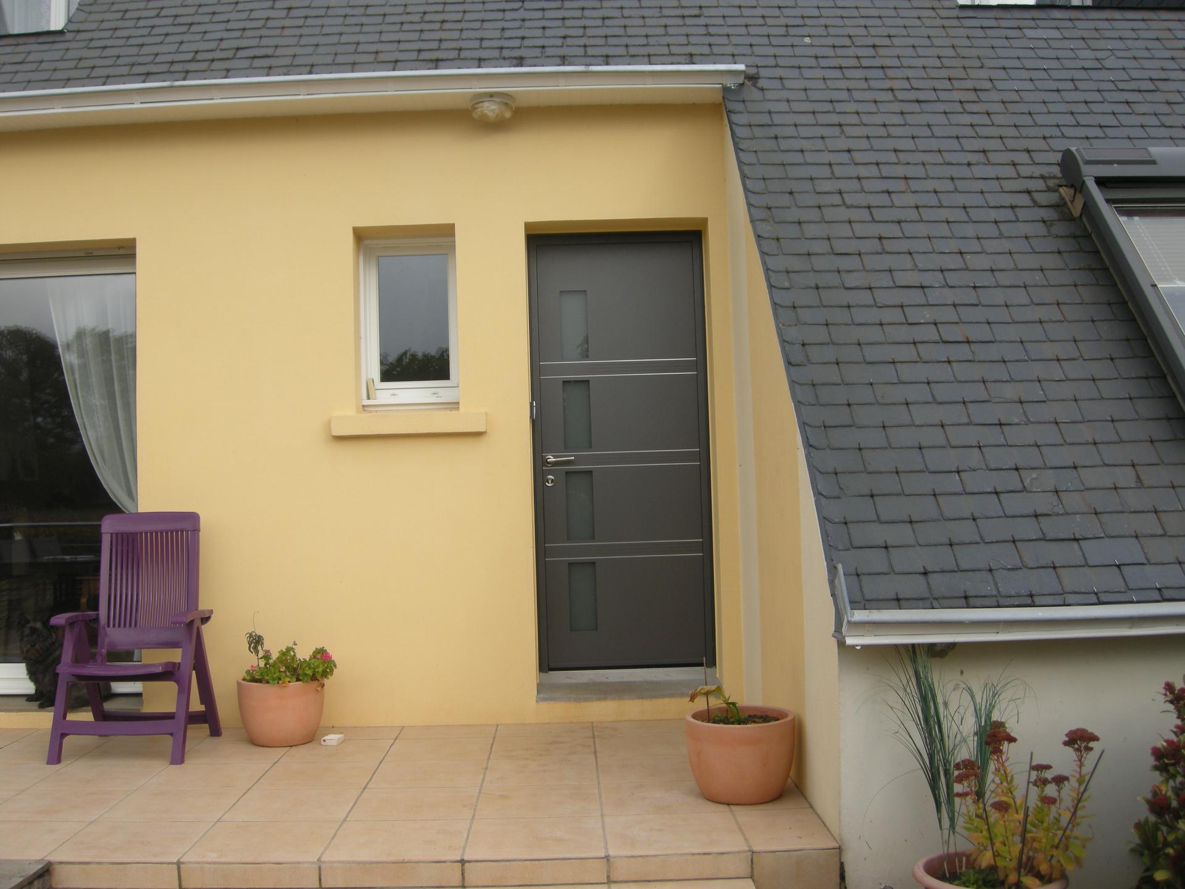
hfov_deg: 52.6
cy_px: 444
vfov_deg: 40.7
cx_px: 592
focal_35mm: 35
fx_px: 1198
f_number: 3.8
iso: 64
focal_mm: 7.5
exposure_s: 1/112
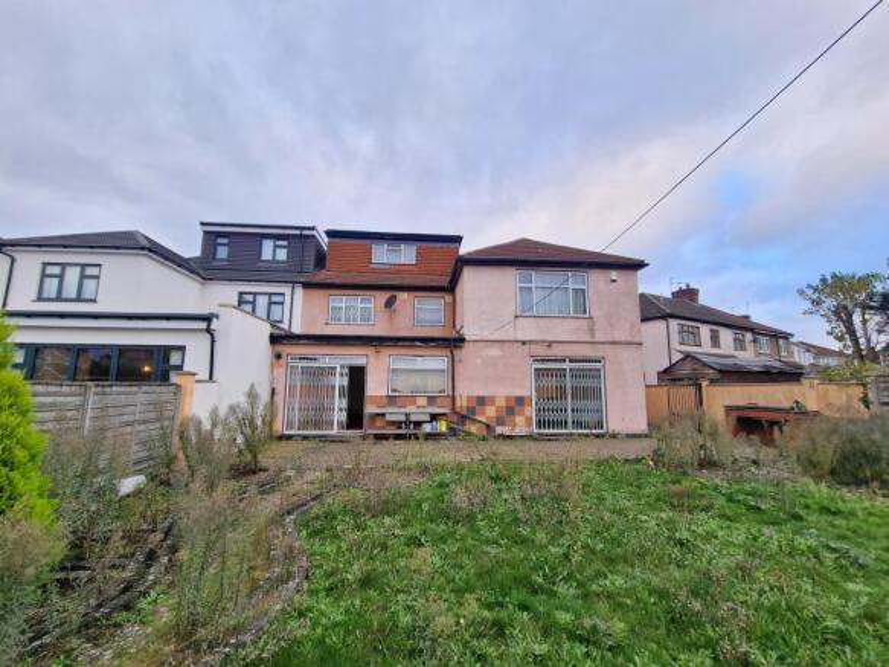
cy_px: 334
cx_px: 444
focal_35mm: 13
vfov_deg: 89.9
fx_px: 334
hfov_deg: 106.2
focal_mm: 2.2
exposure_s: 1/100
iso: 50
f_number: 2.2
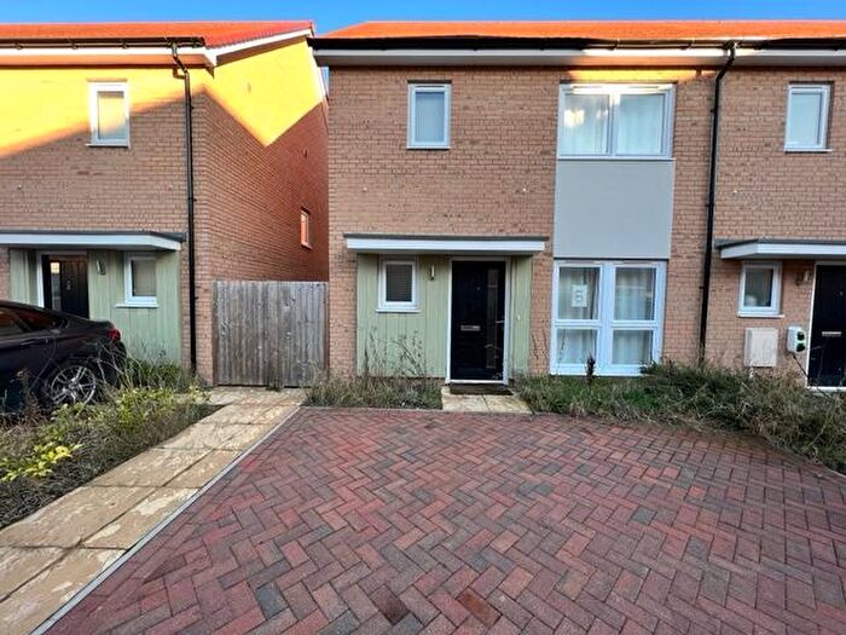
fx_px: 318
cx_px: 423
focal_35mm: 13
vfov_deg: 89.9
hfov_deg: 106.2
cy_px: 318
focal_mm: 1.57
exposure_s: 1/122
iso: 32
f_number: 1.8
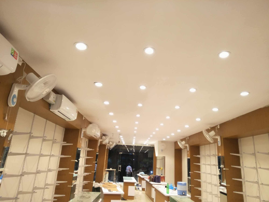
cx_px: 134
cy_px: 101
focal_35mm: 20
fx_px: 155
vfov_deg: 66.0
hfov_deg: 81.7
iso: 51
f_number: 2.2
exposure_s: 1/33
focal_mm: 3.46
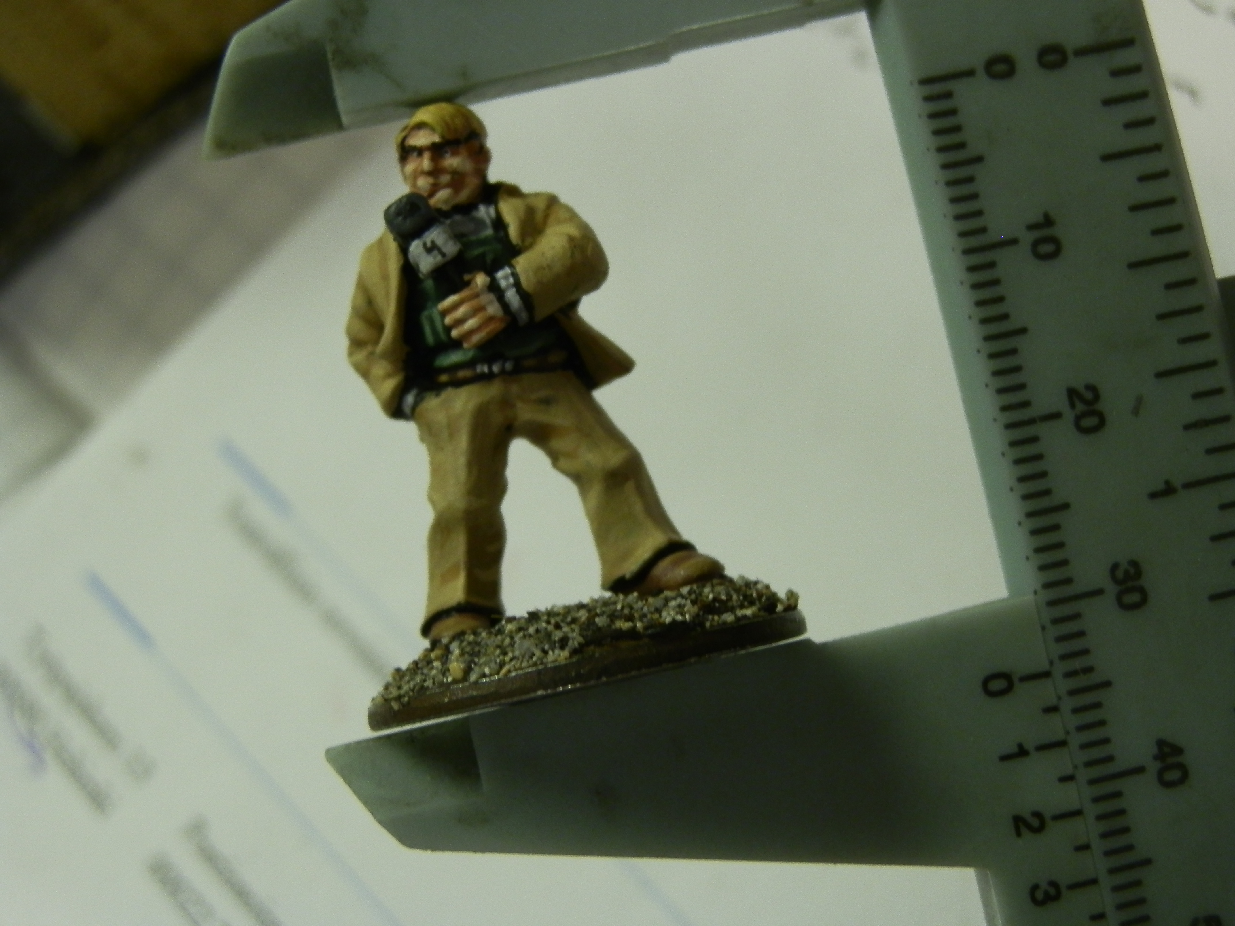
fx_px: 2176
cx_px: 618
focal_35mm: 61
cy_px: 463
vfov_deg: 24.0
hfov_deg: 31.7
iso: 200
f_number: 3.7
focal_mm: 10.99
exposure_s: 1/15
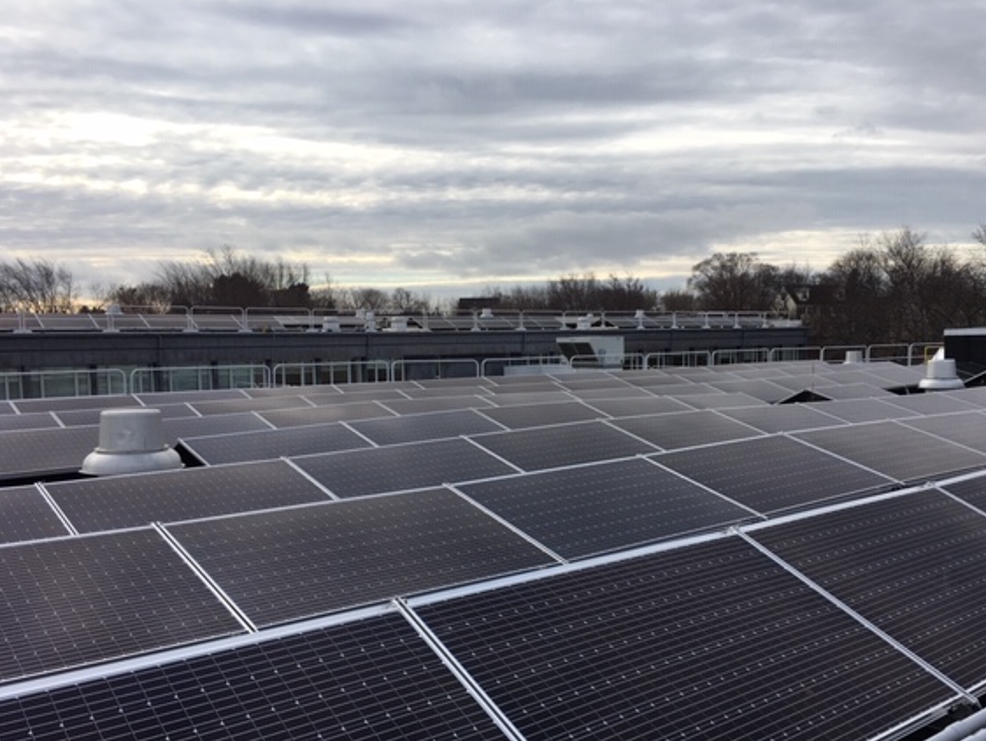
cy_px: 413
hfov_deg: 55.2
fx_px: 940
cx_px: 549
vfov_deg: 42.9
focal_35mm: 33
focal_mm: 4.15
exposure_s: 1/1374
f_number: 2.2
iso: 25
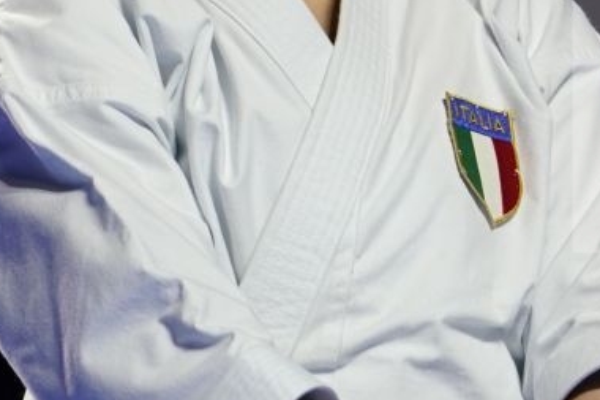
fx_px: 15776
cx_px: 185
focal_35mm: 947
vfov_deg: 1.5
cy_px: 109
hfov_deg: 2.2
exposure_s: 1/500
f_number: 2.8
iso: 640
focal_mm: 200
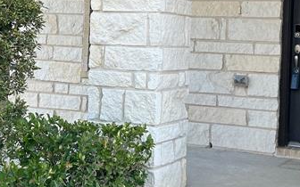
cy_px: 37
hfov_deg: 24.6
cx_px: 149
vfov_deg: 15.4
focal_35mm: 84
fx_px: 687
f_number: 1.5
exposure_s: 1/1171
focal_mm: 5.7
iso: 50
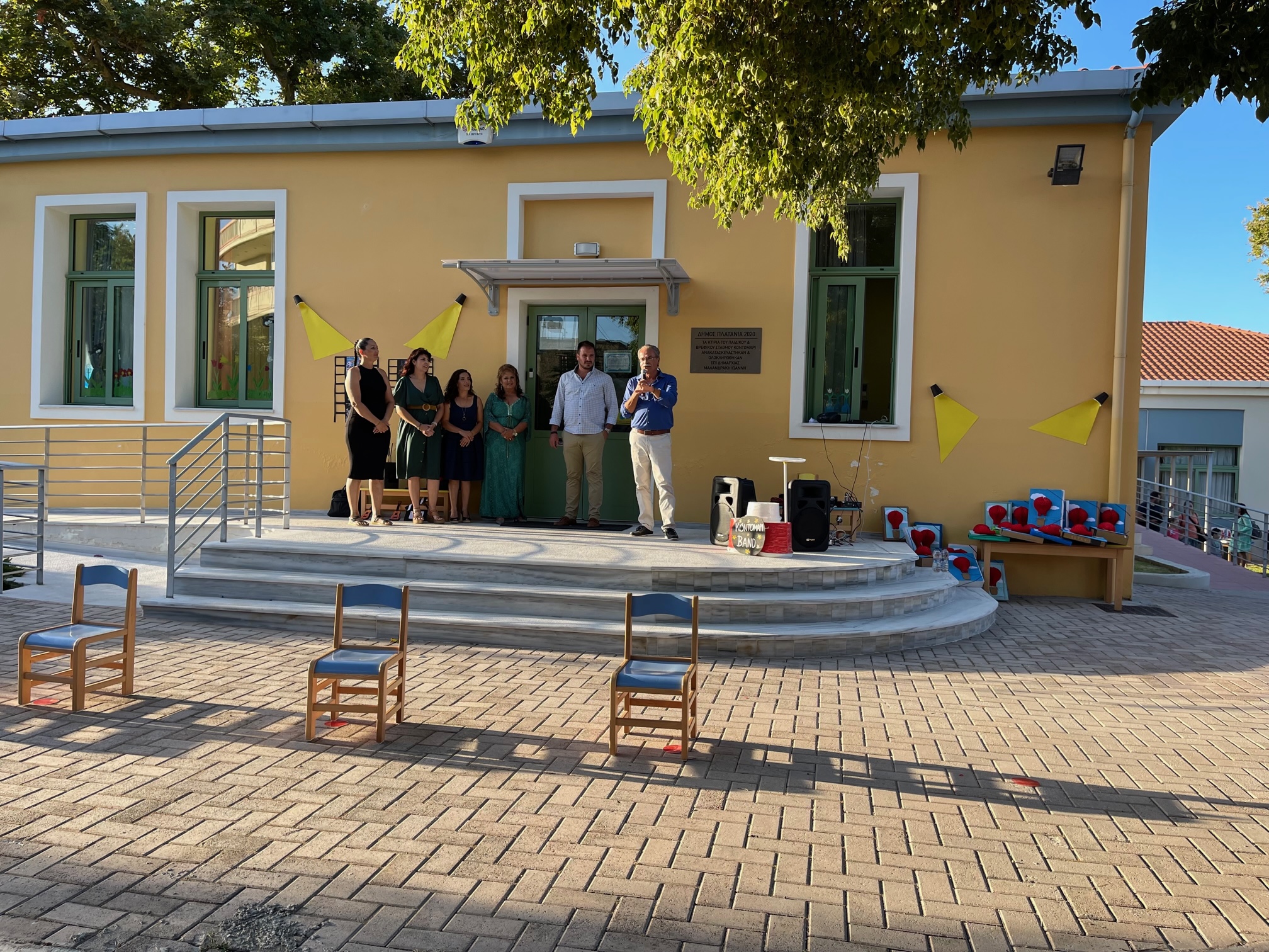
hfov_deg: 67.3
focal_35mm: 26
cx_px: 634
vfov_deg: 53.1
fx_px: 953
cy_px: 476
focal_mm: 5.1
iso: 32
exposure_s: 1/628
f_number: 1.6
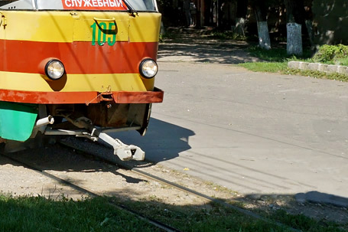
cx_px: 54
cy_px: -66
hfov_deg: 23.0
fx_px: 841
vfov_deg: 15.0
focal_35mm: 87
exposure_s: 1/640
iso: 200
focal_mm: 22
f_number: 8
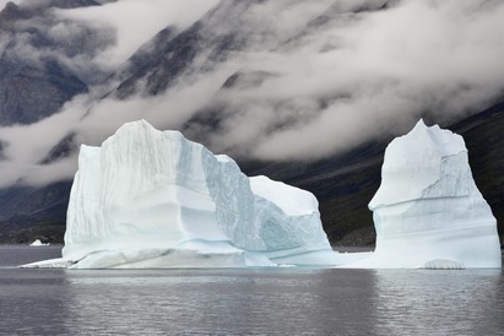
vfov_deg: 7.3
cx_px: 254
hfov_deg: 10.9
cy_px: 166
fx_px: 2646
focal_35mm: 189
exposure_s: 1/200
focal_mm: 185
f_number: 16
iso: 400
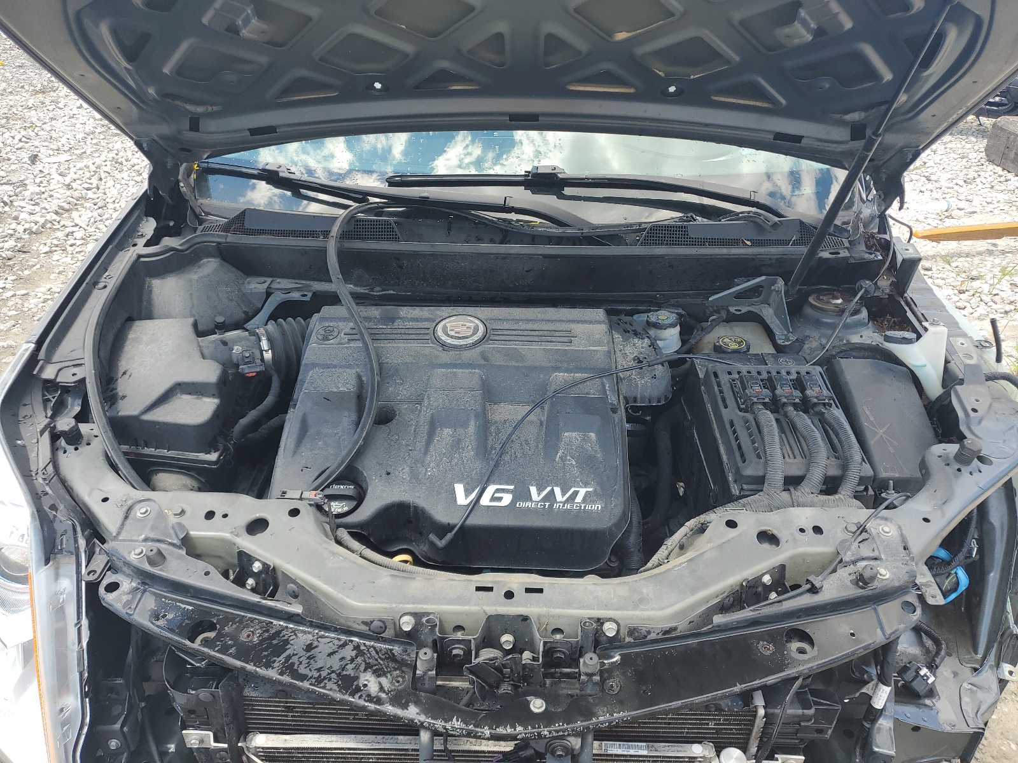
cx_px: 509
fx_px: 765
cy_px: 382
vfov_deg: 53.1
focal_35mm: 26
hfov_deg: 67.3
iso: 50
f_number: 1.5
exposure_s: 1/556
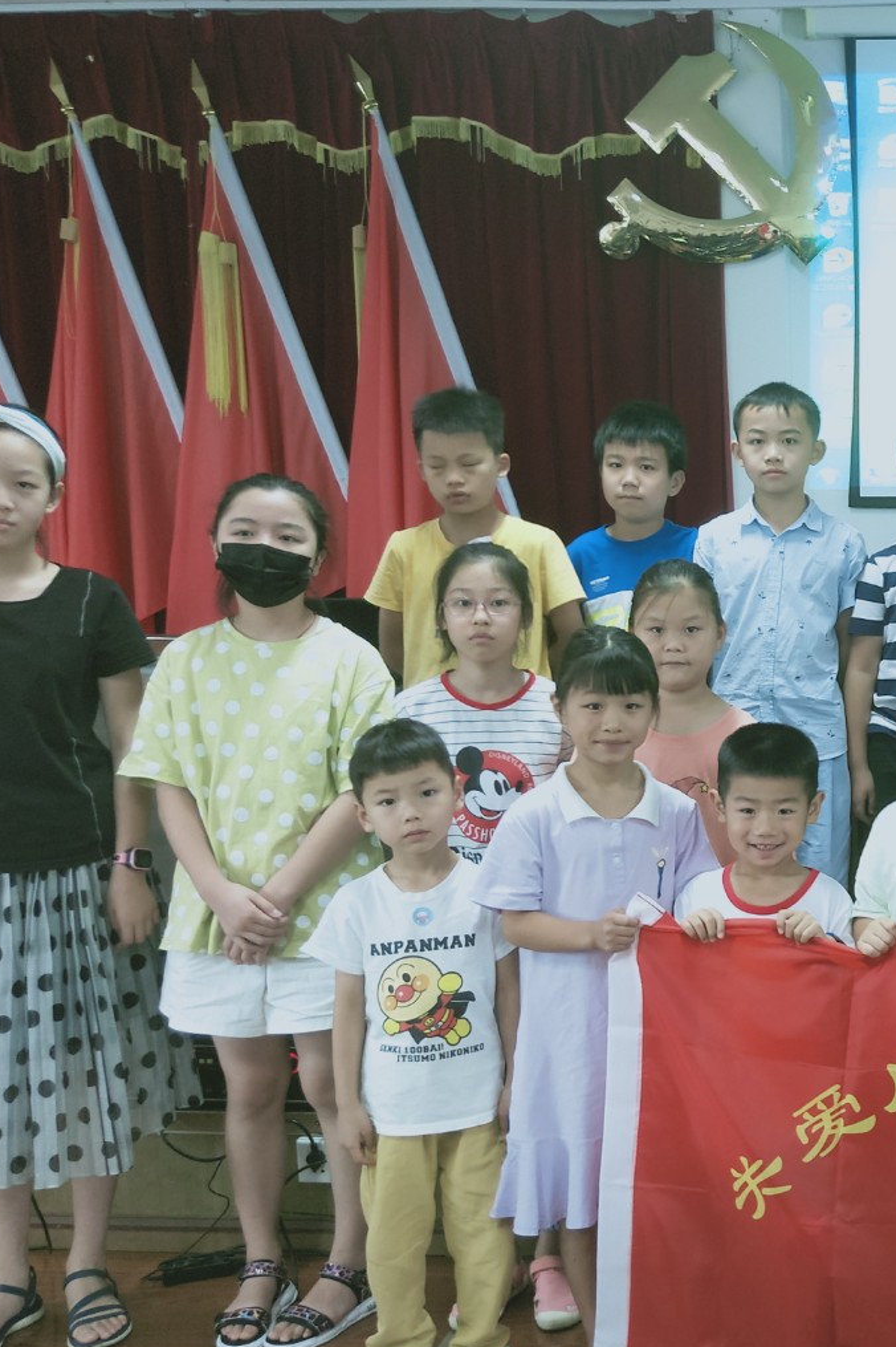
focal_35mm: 41
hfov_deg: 29.5
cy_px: 734
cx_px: 976
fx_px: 1532
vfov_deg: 47.4
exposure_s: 1/50
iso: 389
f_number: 1.7
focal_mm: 4.28
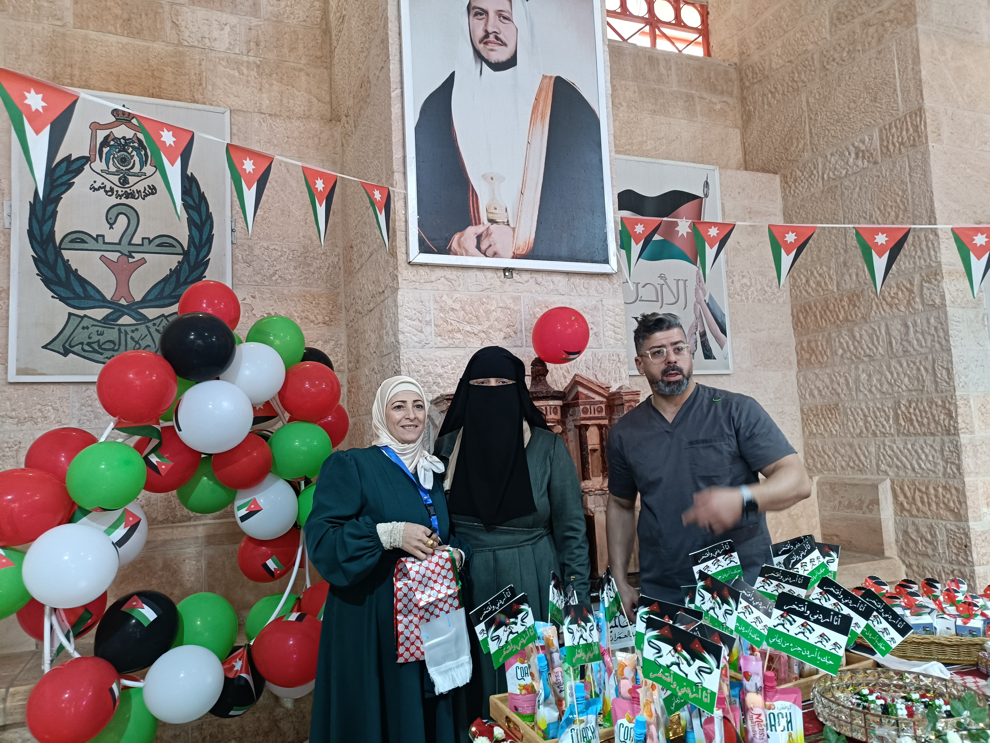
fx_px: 715
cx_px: 495
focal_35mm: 25
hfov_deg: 69.4
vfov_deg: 54.9
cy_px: 372
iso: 1107
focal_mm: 4.7
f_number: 1.7
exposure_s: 1/50
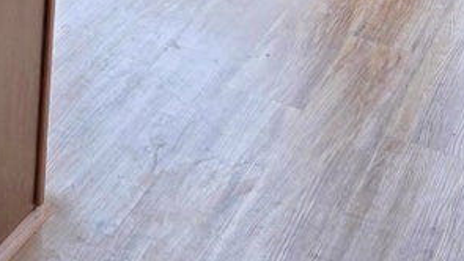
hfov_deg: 17.3
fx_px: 1427
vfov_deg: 9.1
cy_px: -418
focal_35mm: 116
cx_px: -141
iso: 64
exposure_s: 1/120
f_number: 1.8
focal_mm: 5.4
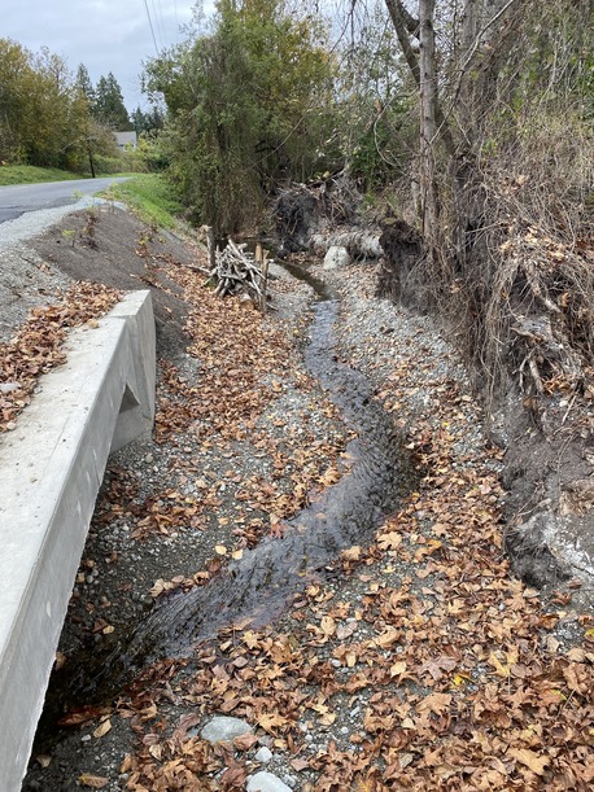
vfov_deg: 67.3
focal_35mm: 26
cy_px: 396
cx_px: 297
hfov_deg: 53.0
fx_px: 595
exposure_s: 1/122
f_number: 1.8
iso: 40
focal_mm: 4.25
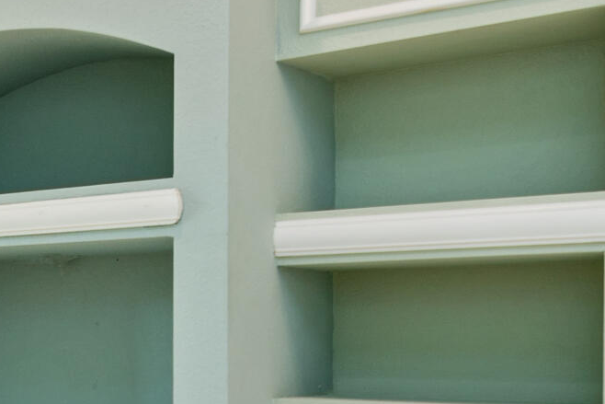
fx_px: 1227
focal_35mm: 73
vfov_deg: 18.4
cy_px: 356
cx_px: -480
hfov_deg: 20.1
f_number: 9
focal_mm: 16
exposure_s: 1/2.5
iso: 100
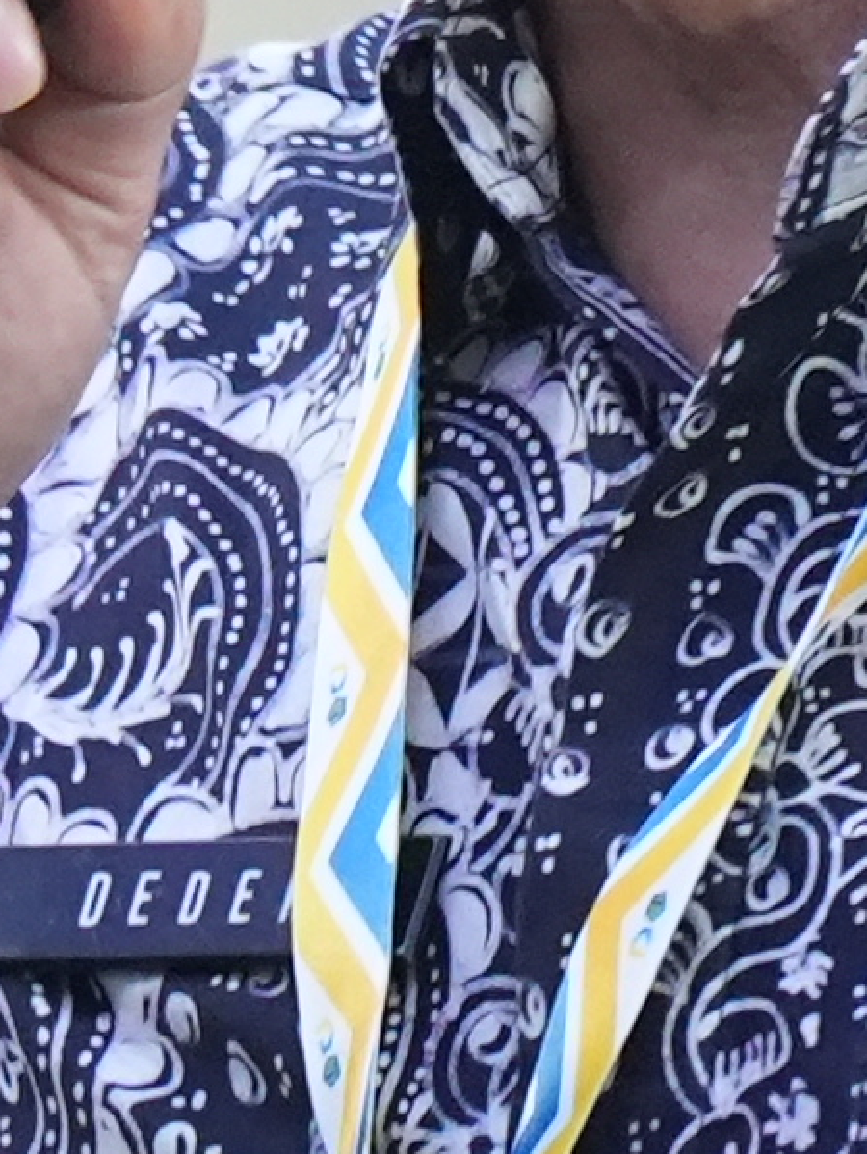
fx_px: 74992
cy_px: -595
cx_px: 696
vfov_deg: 0.9
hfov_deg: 0.7
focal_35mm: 2248
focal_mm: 200
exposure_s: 1/60
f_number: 4
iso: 3200
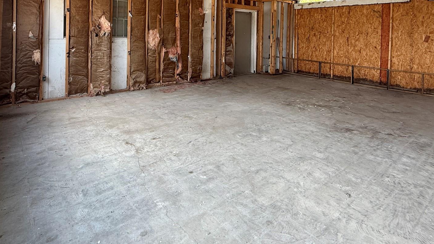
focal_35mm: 22
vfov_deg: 47.4
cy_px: 34
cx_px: 208
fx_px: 253
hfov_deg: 81.2
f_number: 2.2
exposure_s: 1/99
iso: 100
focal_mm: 2.22
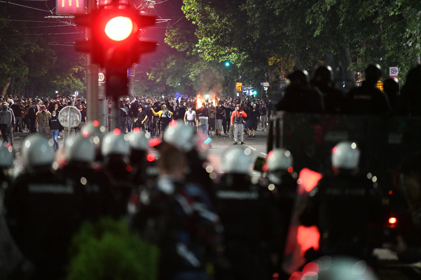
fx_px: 2339
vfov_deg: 6.9
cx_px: 210
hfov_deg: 10.3
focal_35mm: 200
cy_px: 140
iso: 16000
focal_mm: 200
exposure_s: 1/125
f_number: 2.8
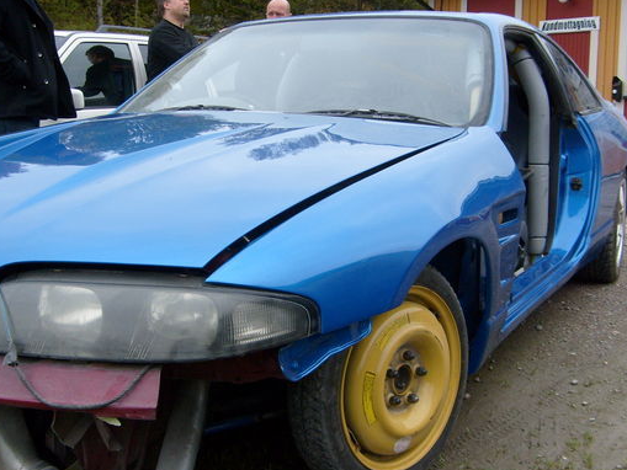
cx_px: 302
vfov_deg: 32.9
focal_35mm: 44
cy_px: 252
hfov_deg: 42.9
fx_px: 797
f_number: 2.8
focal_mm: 5.8
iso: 80
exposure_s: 1/350
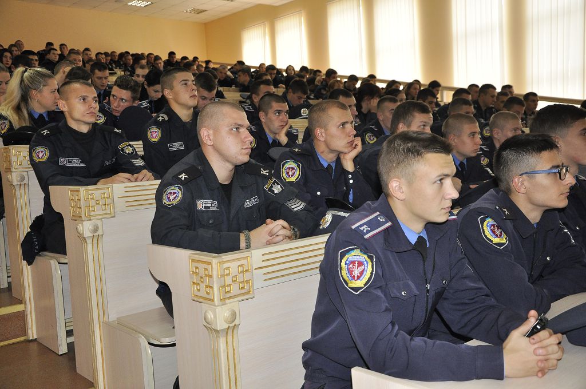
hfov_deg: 53.2
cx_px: 293
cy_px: 194
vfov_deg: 36.8
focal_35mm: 36
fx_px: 585
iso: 1250
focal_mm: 24
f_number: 4.5
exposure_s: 1/60
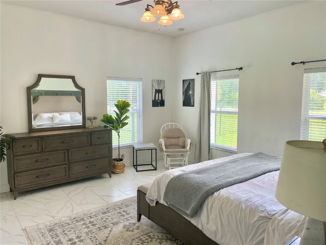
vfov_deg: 53.1
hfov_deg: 67.3
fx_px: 245
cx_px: 163
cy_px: 122
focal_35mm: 26
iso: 100
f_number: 1.6
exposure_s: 1/120
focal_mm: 4.2
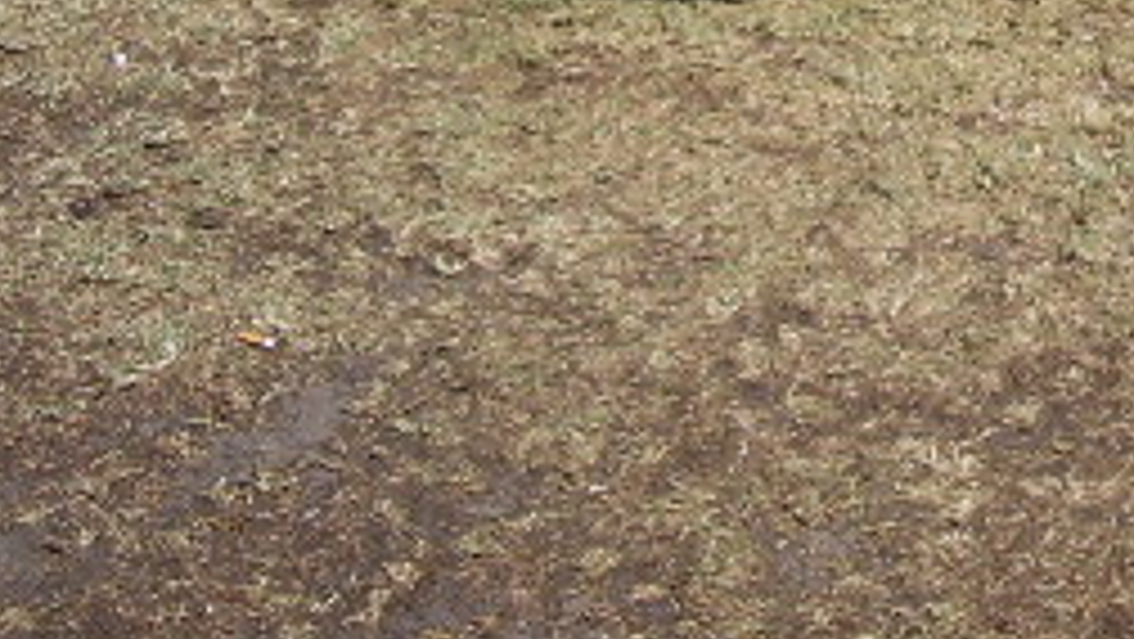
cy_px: -405
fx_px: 2918
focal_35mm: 97
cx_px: 1242
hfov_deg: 20.9
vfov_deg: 11.8
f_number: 4.3
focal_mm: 5.8
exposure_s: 1/800
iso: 80
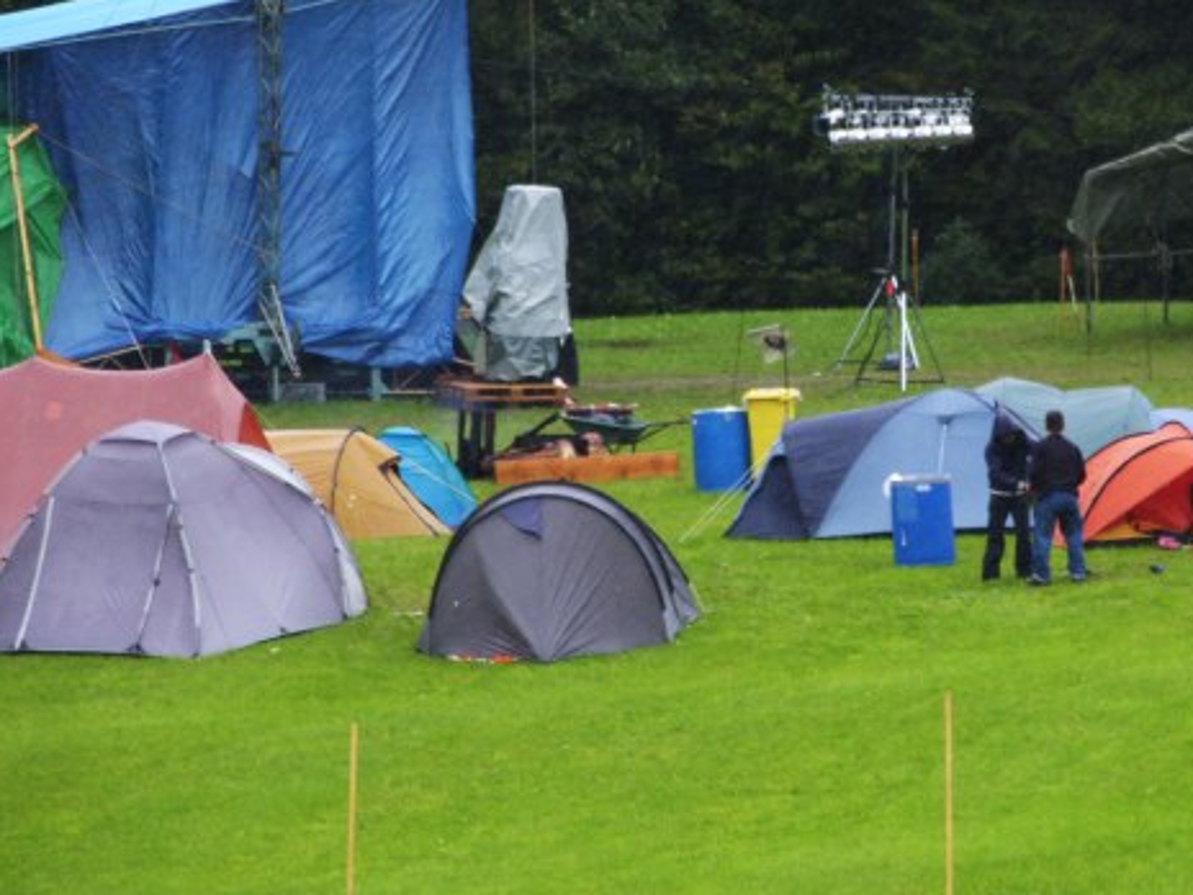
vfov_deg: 2.6
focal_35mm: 579
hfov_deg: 3.4
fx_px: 19955
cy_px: 319
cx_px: 758
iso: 64
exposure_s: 1/250
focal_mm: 104.7
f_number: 4.6
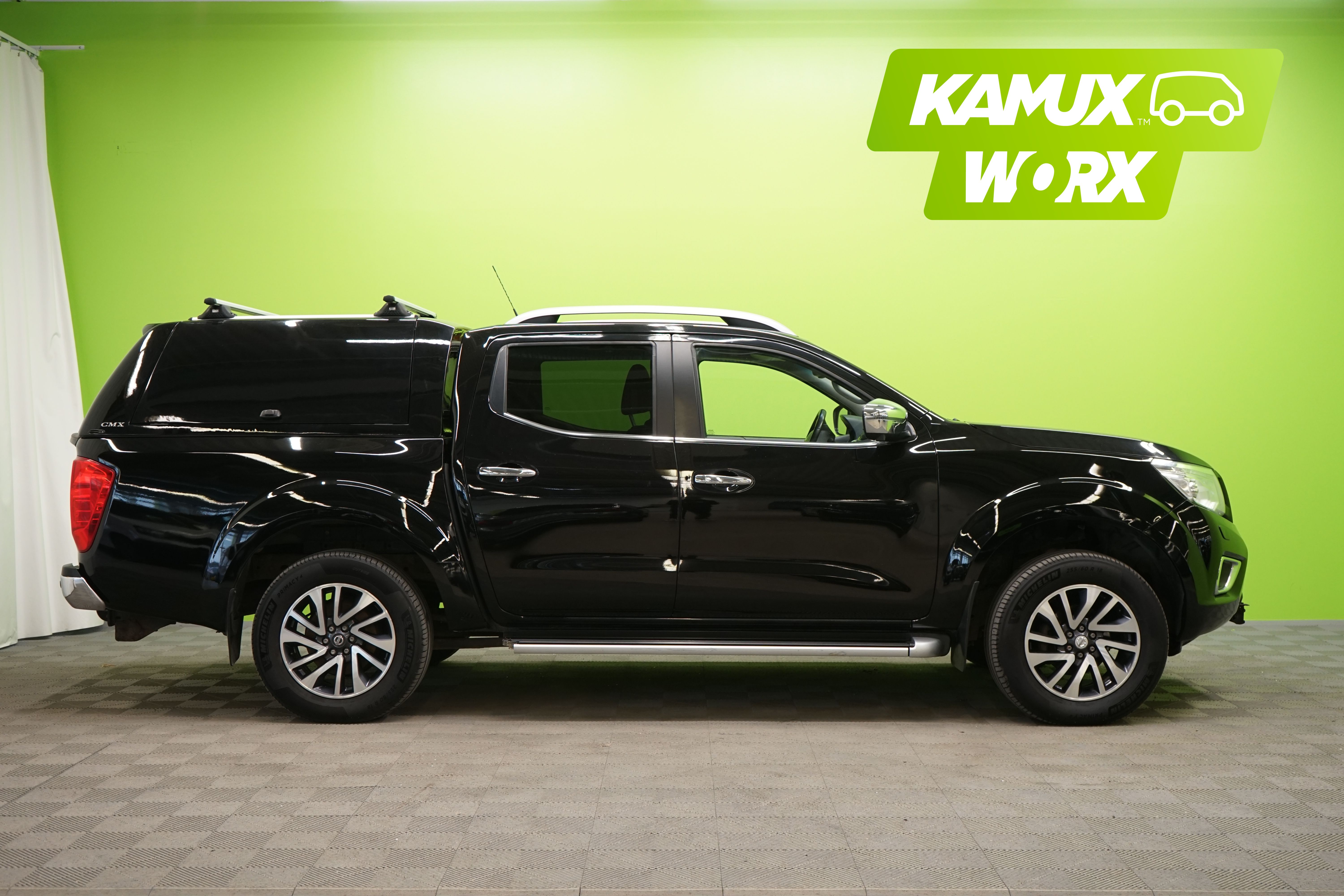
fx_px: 1568
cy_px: 448
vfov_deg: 31.9
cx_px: 672
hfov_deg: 46.4
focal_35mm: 42
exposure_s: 1/30
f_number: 5.6
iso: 800
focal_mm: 42
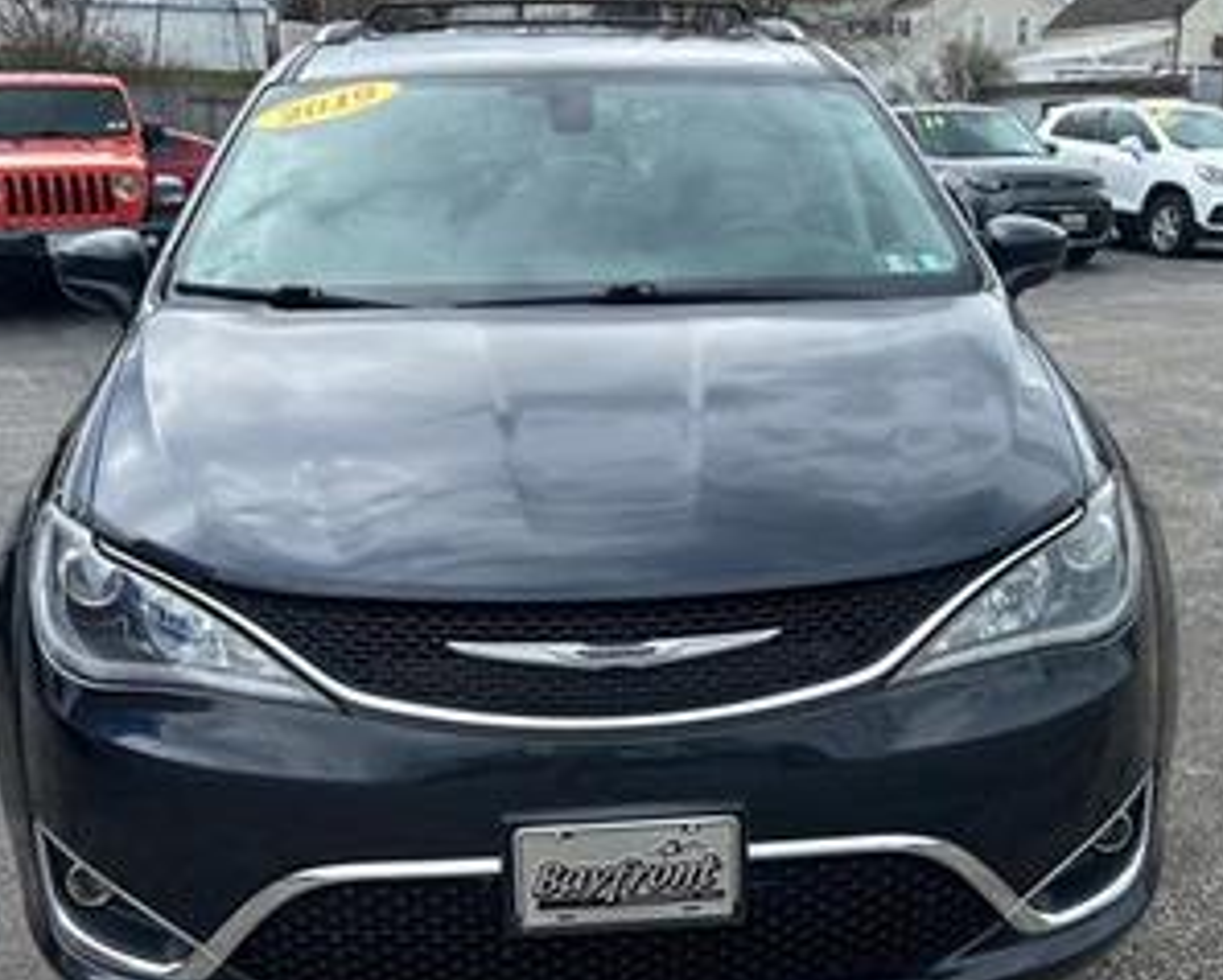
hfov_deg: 42.8
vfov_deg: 34.9
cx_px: 704
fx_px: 1557
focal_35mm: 43
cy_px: 548
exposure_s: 1/1621
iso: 50
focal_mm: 5.7
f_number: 1.5
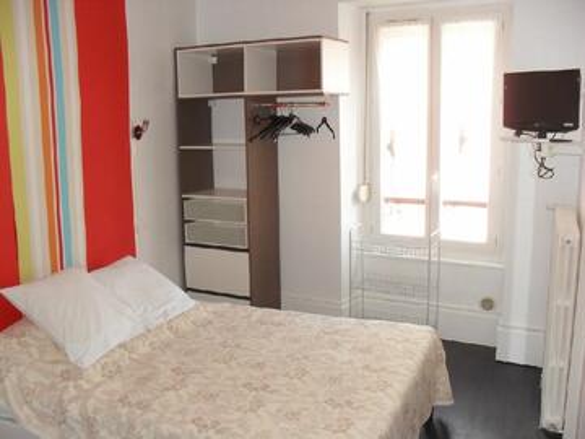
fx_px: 591
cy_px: 220
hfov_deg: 52.6
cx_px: 292
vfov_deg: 40.7
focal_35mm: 35
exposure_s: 1/45
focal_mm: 6.3
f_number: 3.2
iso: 160
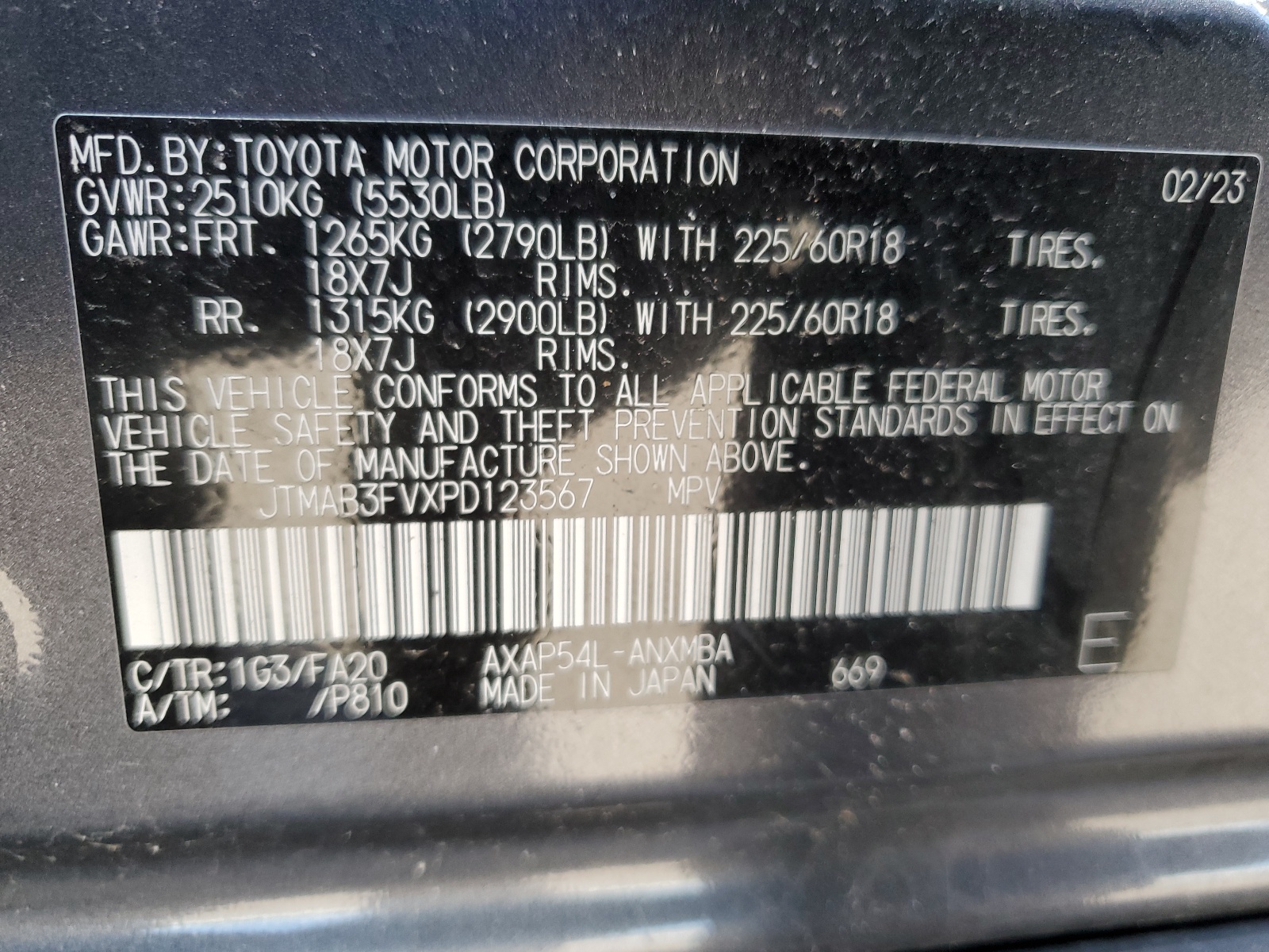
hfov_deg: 67.3
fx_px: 953
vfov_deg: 53.1
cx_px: 634
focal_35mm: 26
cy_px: 476
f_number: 1.5
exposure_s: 1/120
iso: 73
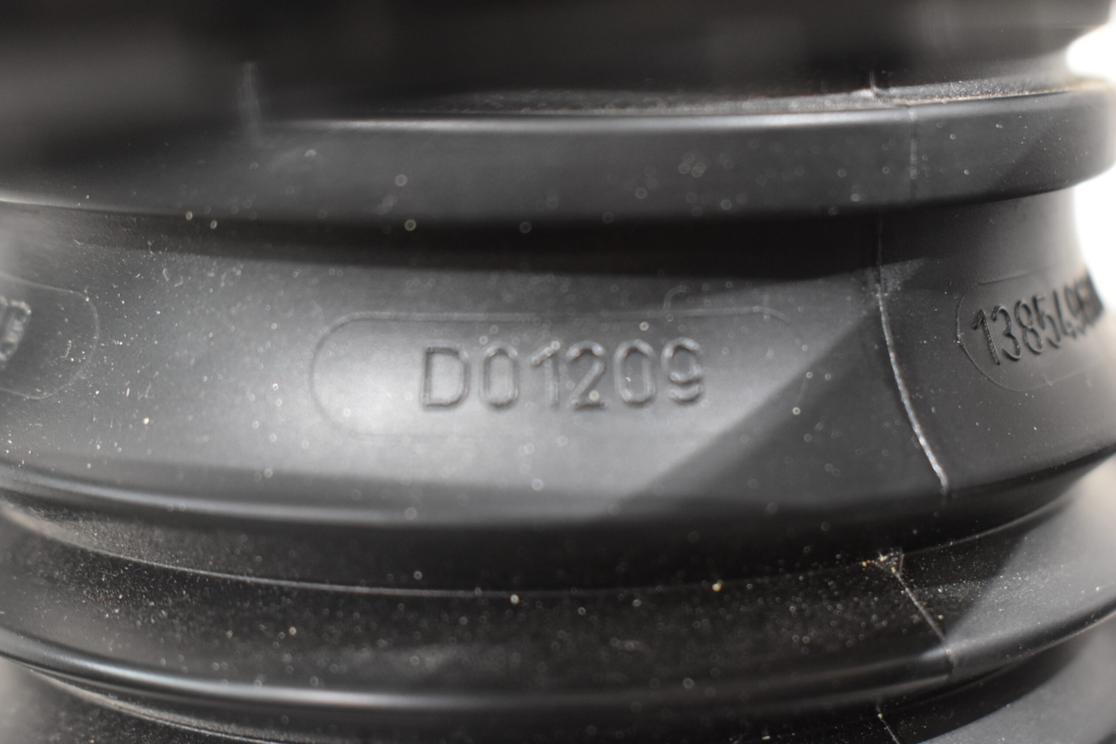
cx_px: 558
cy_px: 372
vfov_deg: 20.2
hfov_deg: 29.9
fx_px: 2092
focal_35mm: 68
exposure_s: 1/60
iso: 1800
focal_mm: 45
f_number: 5
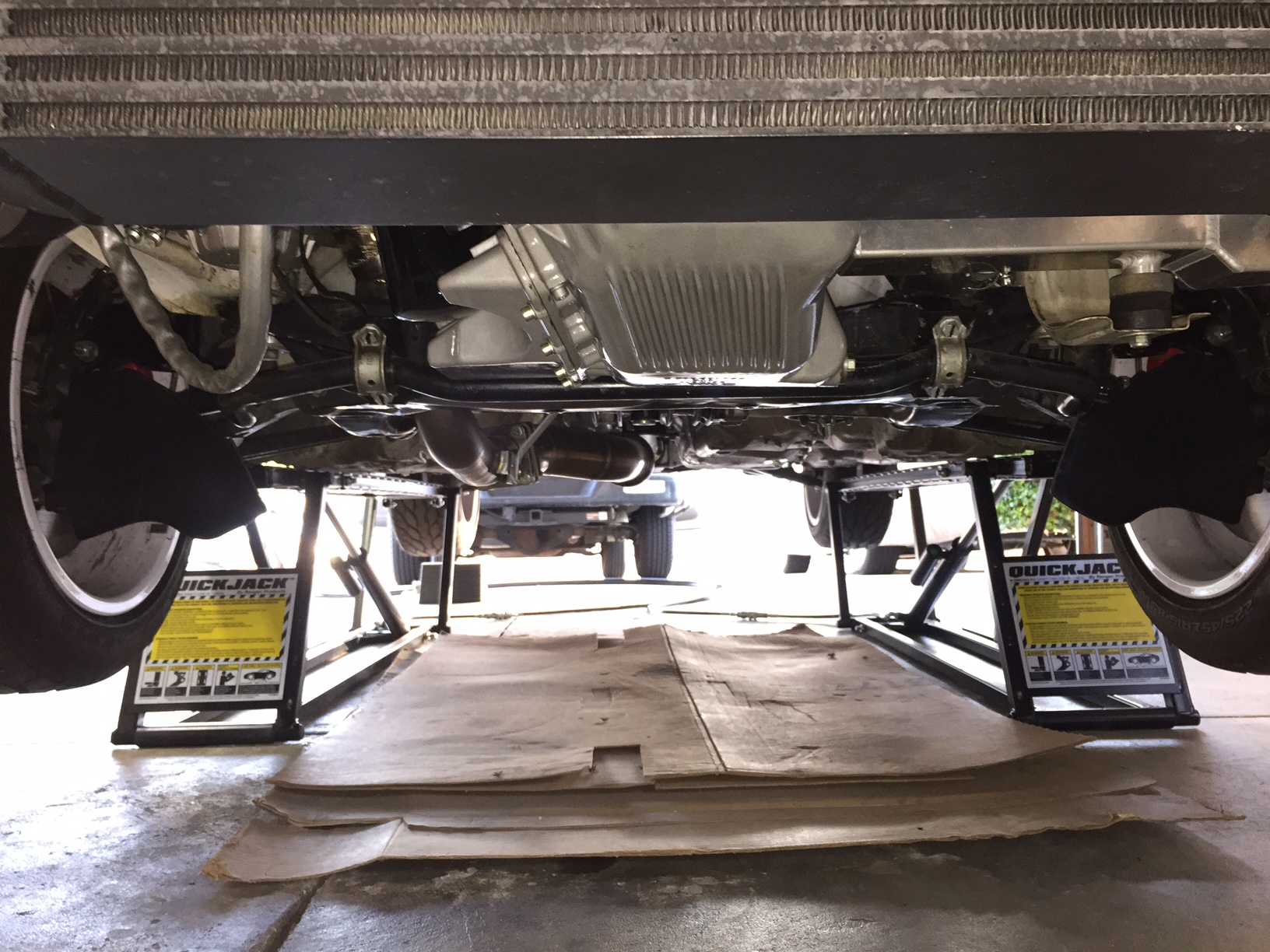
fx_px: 1064
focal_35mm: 29
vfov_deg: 48.2
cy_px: 476
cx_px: 635
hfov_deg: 61.7
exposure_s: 1/30
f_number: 2.2
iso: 160
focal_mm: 4.15
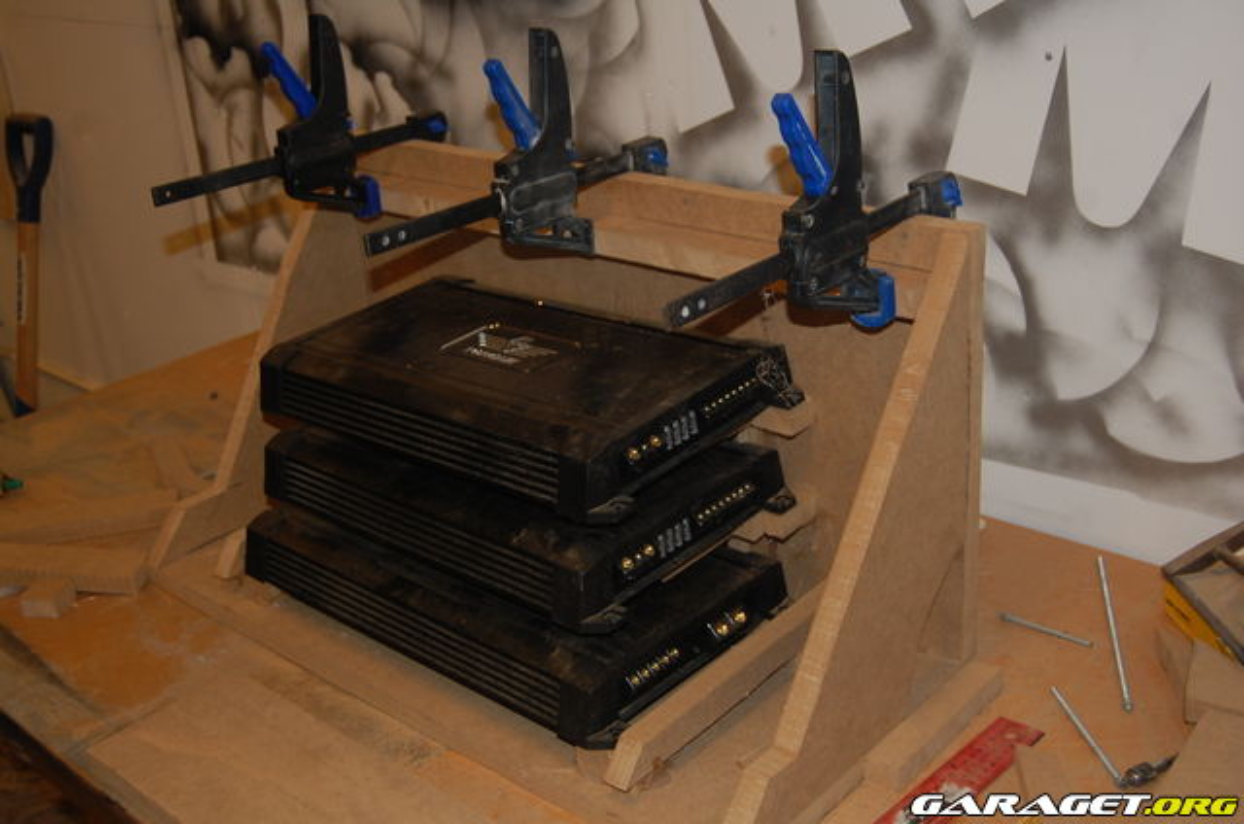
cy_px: 412
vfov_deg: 31.8
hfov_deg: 46.5
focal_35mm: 42
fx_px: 1448
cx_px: 622
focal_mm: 28
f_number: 4.2
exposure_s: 1/60
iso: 400
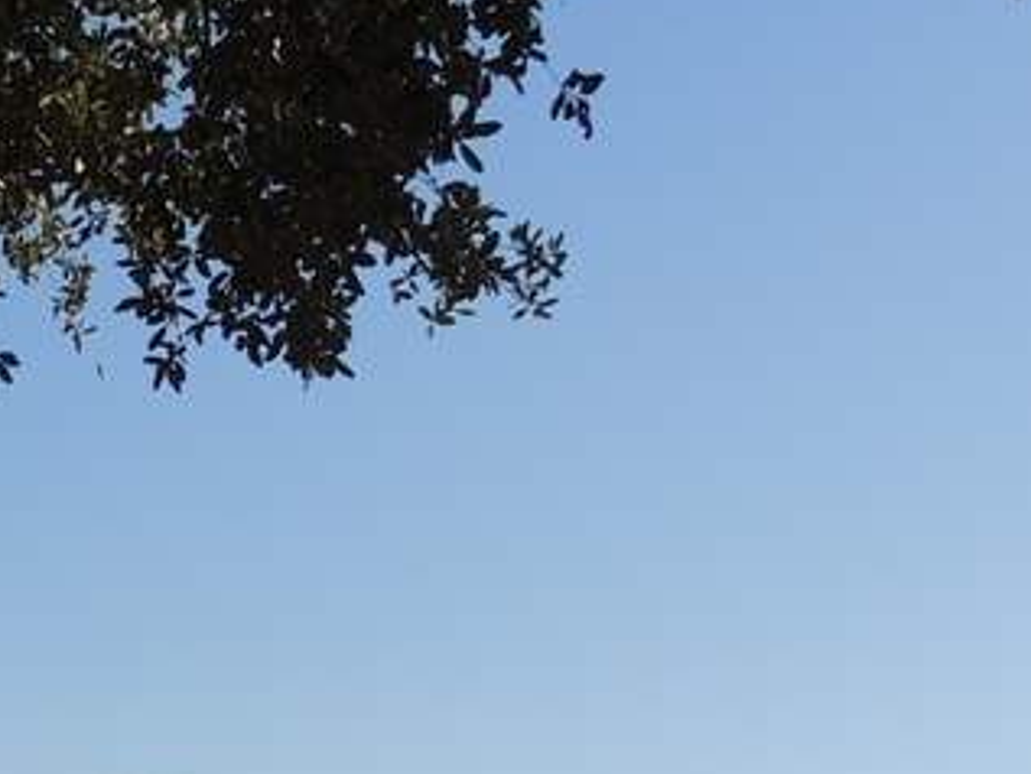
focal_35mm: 97
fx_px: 2890
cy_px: 433
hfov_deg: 19.2
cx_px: -169
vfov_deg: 15.3
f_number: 3
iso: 100
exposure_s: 1/1250
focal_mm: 4.3
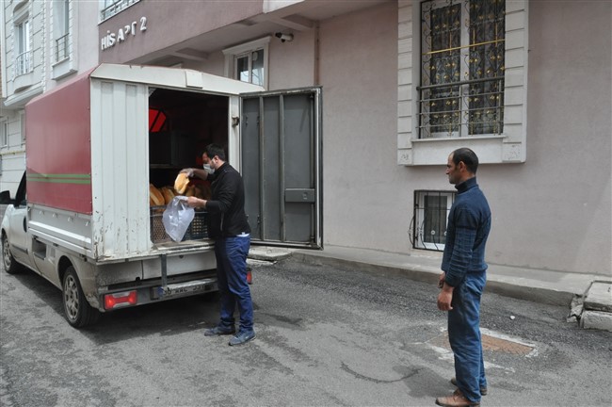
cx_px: 306
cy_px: 204
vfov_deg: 47.8
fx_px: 459
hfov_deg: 67.4
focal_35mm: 27
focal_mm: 18
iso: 1000
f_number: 16
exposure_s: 1/250
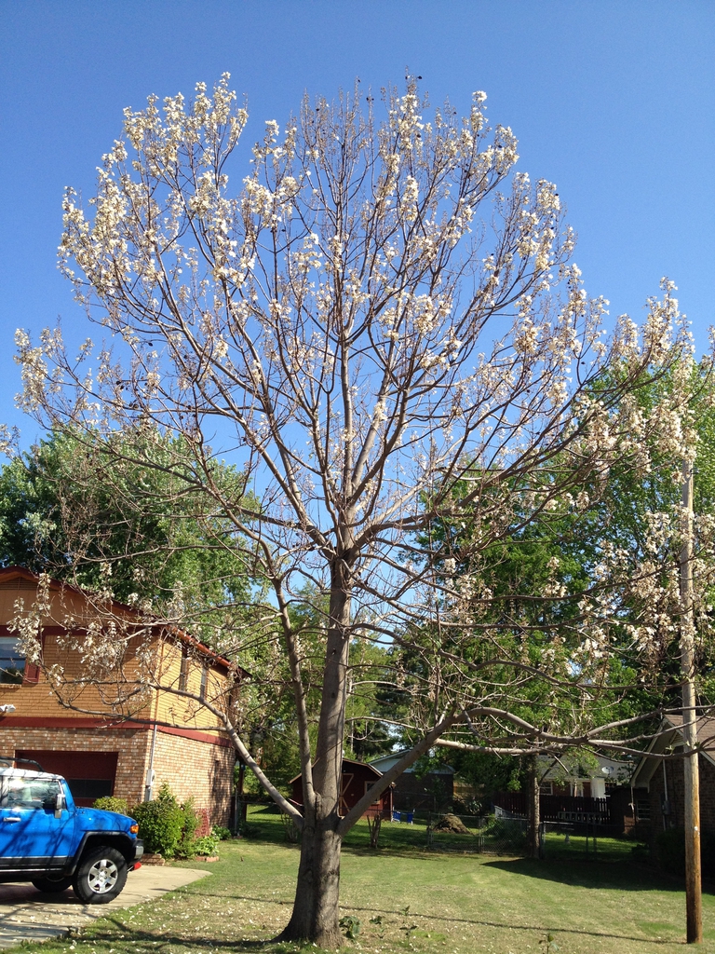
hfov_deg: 40.7
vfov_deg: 52.6
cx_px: 358
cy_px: 477
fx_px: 964
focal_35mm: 35
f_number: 2.4
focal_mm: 4.28
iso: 50
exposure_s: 1/986
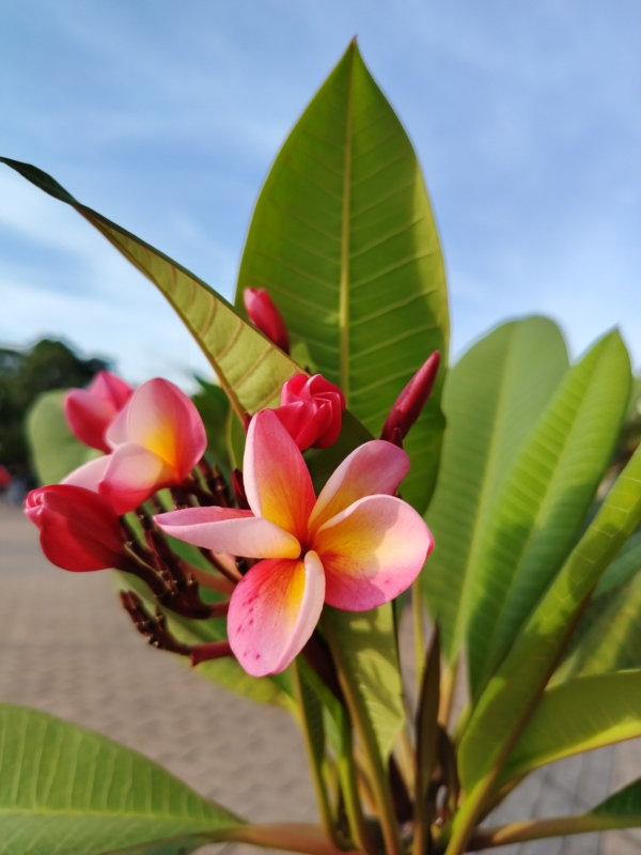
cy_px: 428
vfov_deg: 71.6
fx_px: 593
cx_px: 320
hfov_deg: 56.8
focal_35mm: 24
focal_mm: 5.25
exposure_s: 1/387
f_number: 1.75
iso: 100
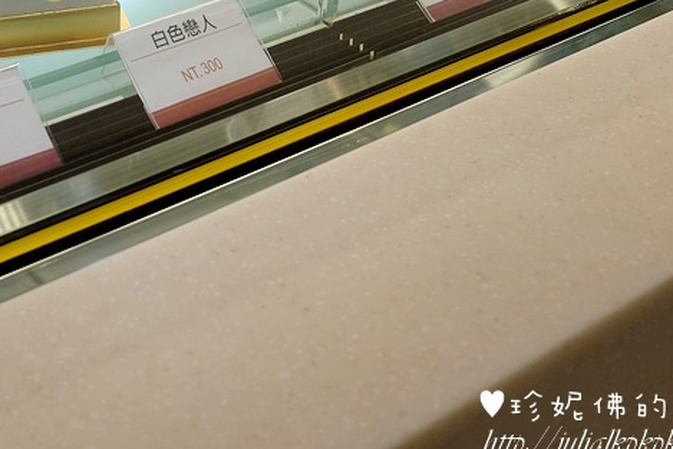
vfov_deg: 22.0
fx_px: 1103
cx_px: 135
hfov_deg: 33.0
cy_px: -19
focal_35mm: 59
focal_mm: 18.2
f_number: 3.6
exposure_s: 1/60
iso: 250
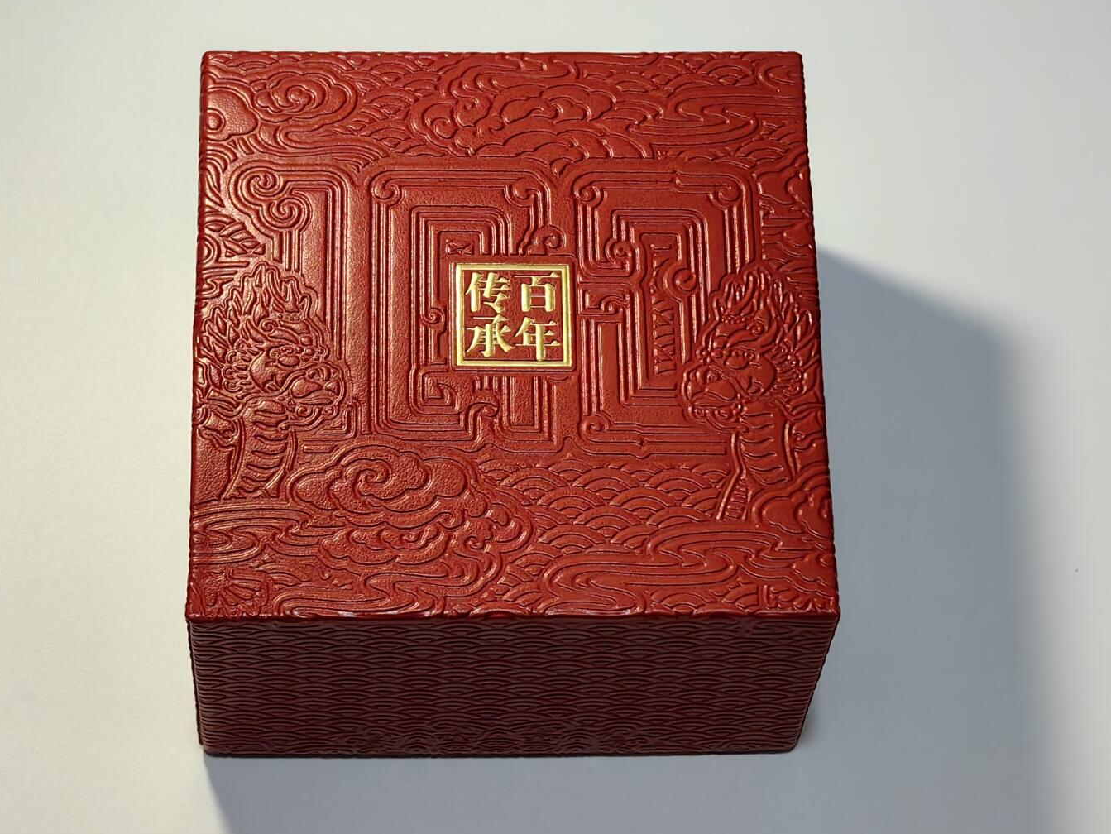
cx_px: 534
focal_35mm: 99
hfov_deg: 19.8
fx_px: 3178
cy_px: 414
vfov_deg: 14.9
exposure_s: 1/52.6
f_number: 2
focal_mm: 5.75
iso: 250
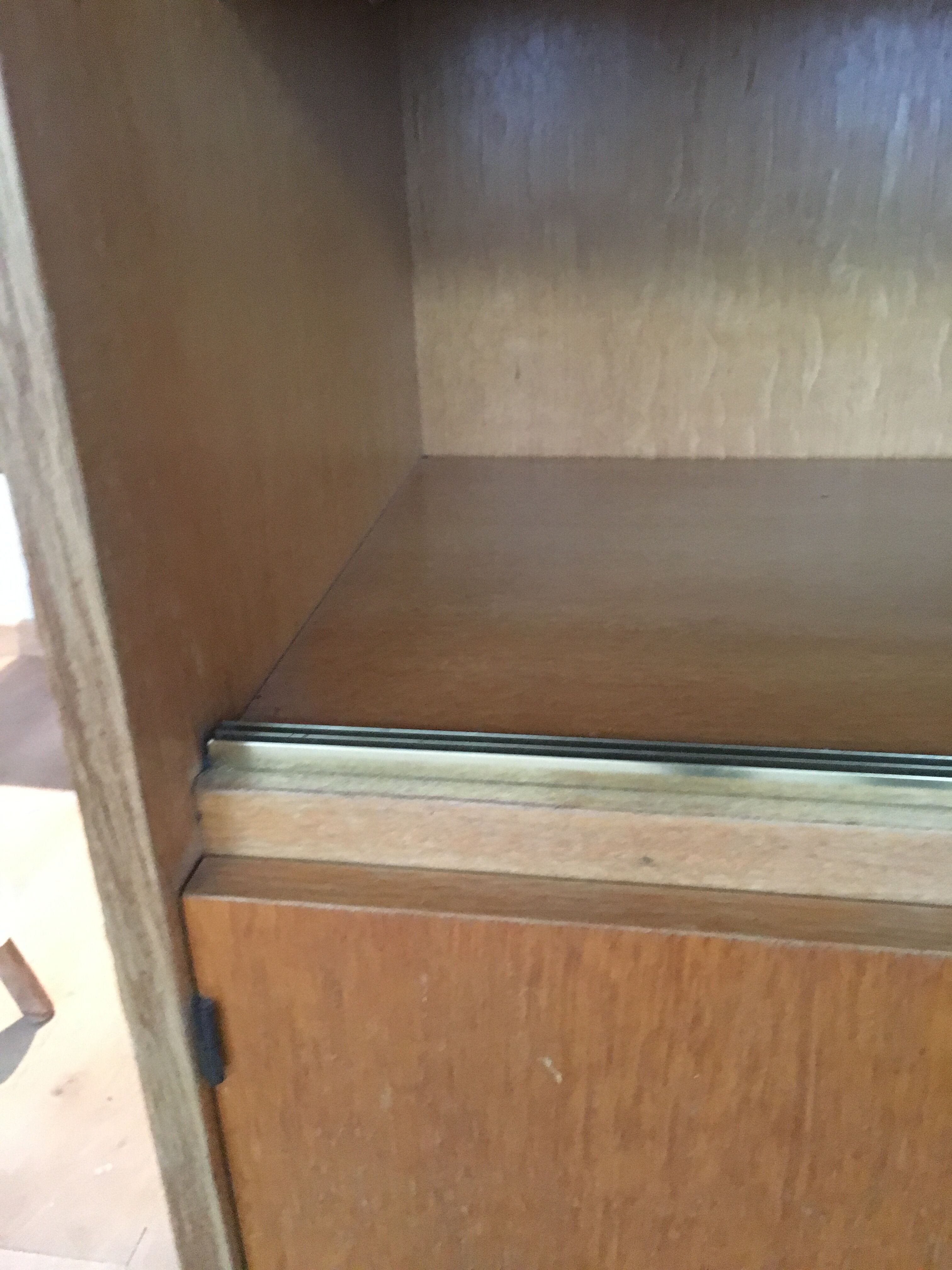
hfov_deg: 48.2
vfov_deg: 61.7
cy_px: 635
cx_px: 476
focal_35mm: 29
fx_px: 1063
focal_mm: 4.15
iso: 320
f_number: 2.2
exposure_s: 1/17
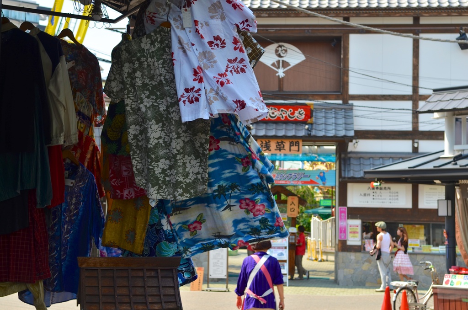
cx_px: 234
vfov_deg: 18.8
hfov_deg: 28.1
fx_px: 934
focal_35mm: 72
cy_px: 155
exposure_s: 1/250
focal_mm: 48
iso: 100
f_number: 5.6
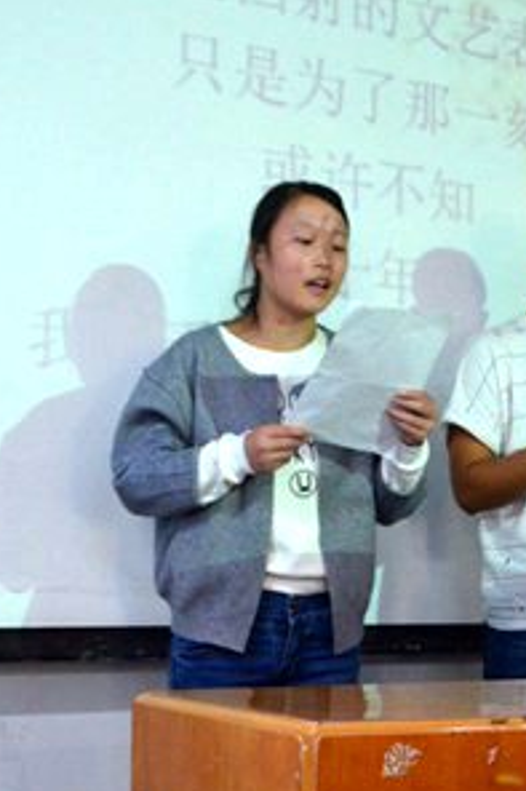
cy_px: 337
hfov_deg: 16.8
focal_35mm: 79
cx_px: 545
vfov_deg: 25.7
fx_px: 1733
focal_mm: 26
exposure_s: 1/100
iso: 1600
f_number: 4.2
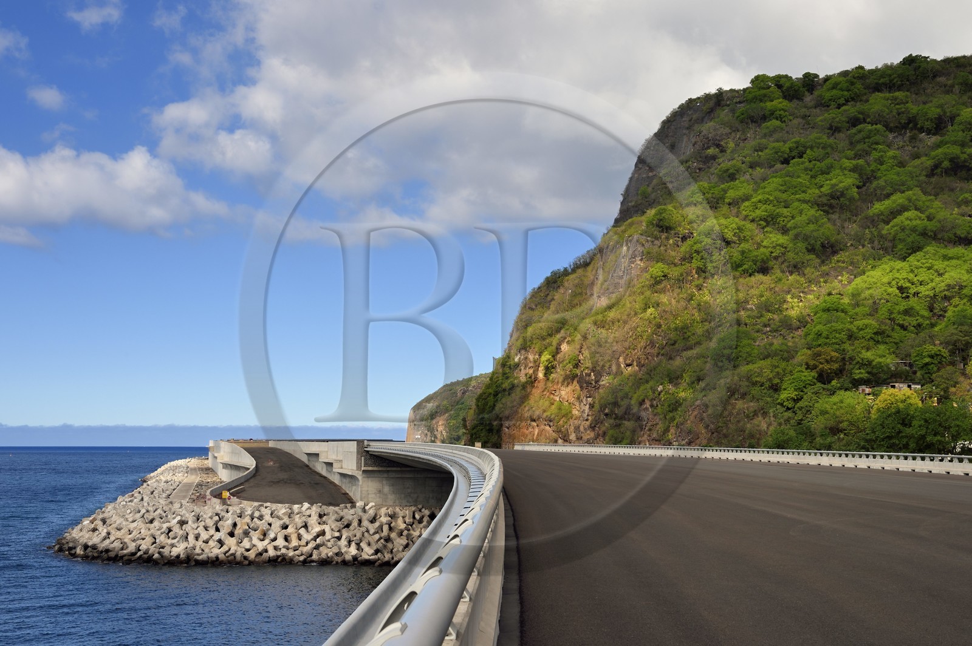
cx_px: 486
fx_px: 1241
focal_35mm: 46
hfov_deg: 42.8
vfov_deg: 29.2
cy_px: 323
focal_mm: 46
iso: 200
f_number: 14
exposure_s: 1/250
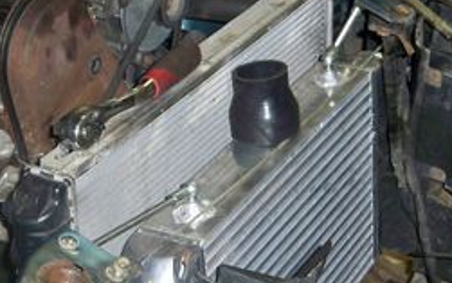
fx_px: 1183
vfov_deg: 13.6
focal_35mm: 96
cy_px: 104
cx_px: 95
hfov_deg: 21.4
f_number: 3.1
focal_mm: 7.9
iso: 200
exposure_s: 1/30
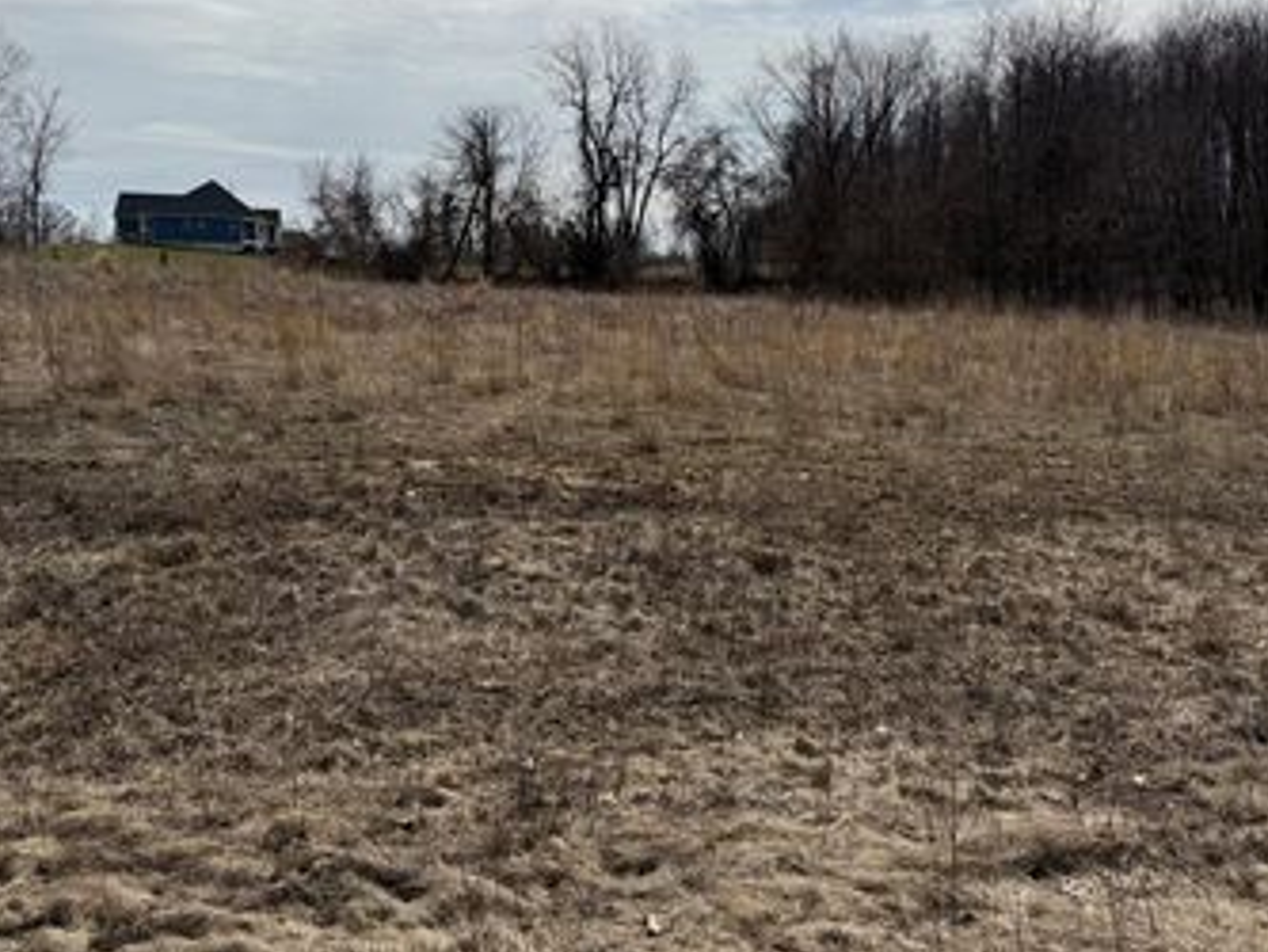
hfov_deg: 51.3
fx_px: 1319
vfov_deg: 39.4
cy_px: 364
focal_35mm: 36
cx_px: 617
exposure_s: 1/14286
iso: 80
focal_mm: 6.76
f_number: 1.78
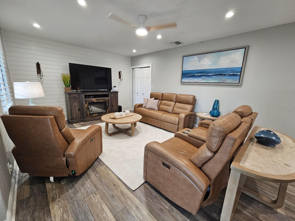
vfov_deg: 89.9
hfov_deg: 106.2
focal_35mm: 13
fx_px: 111
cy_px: 110
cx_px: 148
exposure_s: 1/60
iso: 250
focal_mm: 2.2
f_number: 2.2
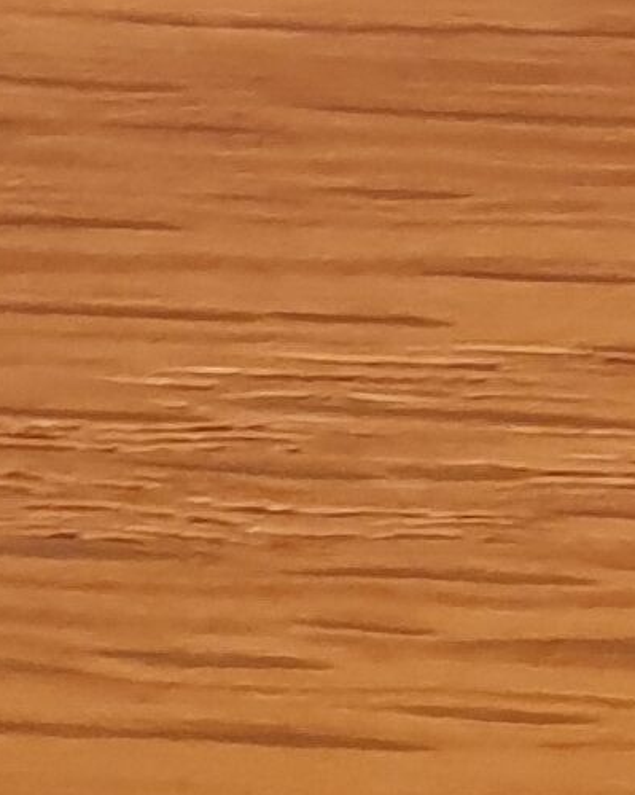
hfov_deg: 7.0
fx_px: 4817
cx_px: 1658
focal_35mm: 205
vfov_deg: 8.2
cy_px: -1509
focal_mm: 4.3
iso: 100
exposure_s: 1/50
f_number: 2.4
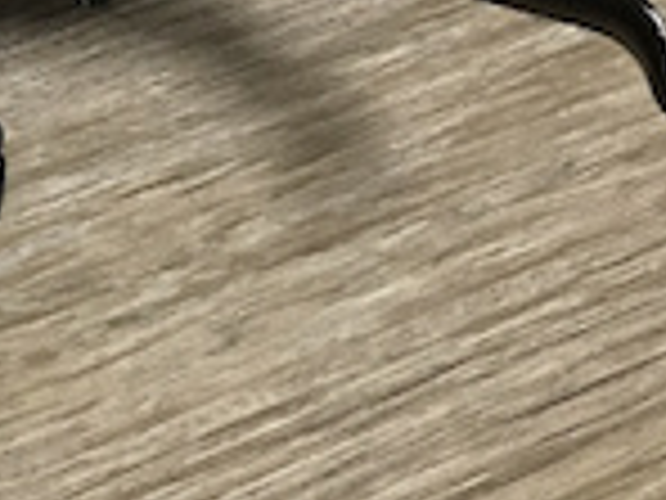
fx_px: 3021
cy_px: -347
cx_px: -792
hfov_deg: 11.1
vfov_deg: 9.1
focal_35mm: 157
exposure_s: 1/15
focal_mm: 4.15
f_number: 2.2
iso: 80
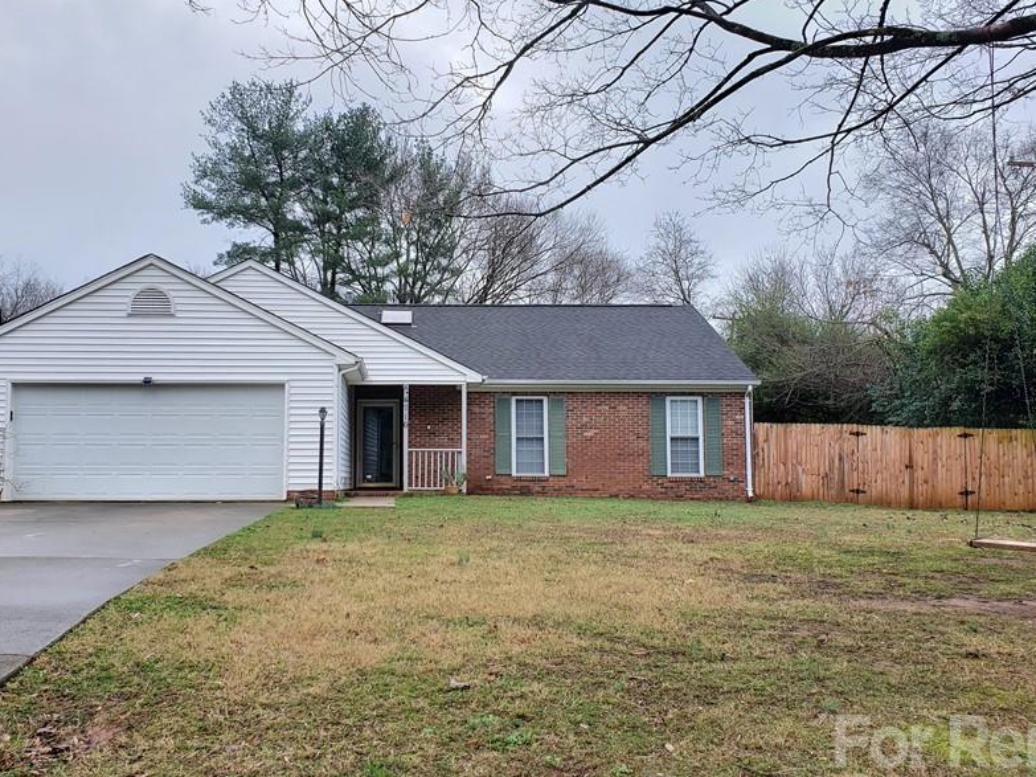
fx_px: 1017
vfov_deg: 41.8
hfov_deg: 53.7
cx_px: 438
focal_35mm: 34
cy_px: 398
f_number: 2.4
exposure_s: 1/285
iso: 50
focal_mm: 4.3
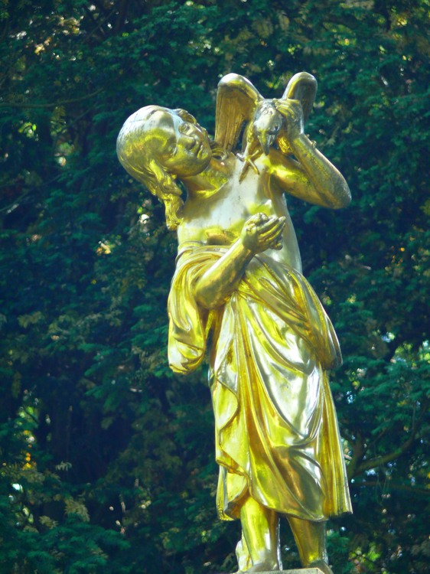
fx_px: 6413
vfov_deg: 5.1
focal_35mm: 387
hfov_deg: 3.8
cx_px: 215
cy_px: 287
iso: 200
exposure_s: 1/30
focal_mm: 81.8
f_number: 3.7
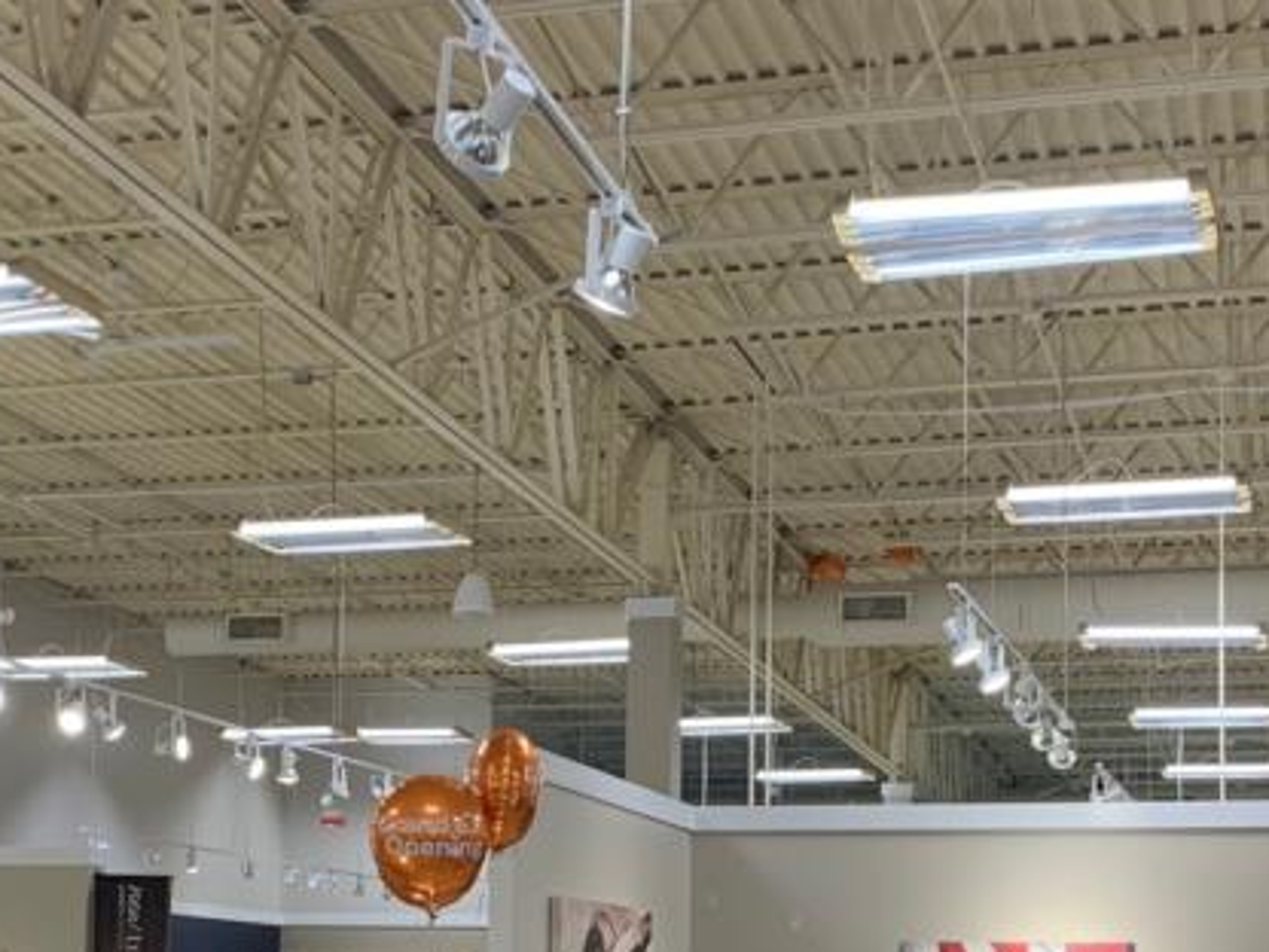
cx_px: 381
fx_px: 2749
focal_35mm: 75
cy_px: 830
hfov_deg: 25.8
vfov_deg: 19.3
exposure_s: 1/60
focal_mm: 4.25
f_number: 1.8
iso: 80
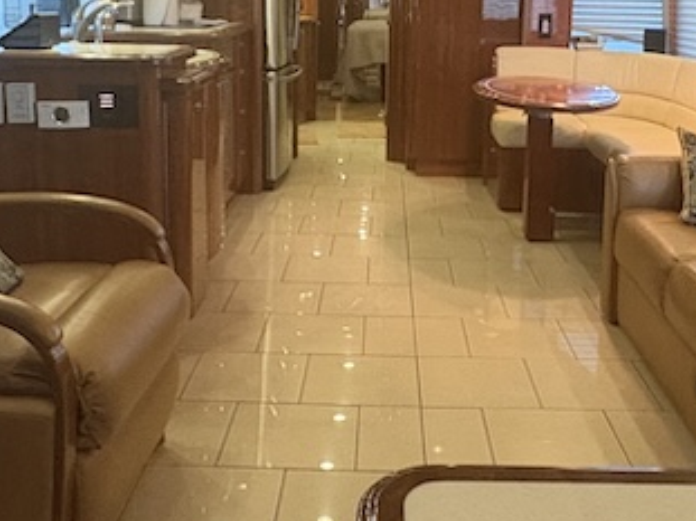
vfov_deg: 31.3
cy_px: 101
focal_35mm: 45
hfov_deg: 42.0
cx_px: 380
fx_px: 904
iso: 640
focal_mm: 2.22
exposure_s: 1/60
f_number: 2.2
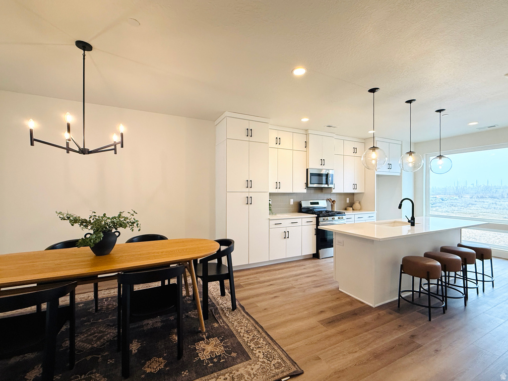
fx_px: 205
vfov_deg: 85.7
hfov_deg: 102.1
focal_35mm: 14
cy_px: 190
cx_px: 254
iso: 160
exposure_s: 1/120
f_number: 2.2
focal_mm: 2.22
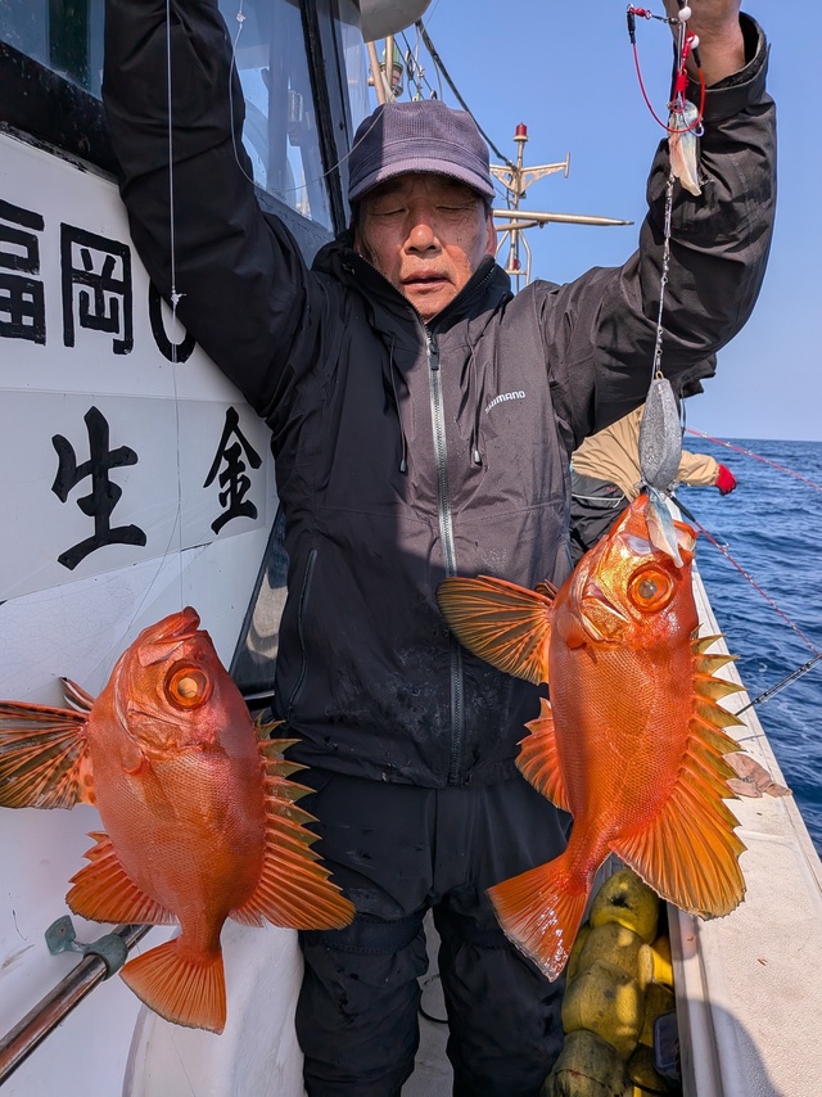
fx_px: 760
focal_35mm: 24
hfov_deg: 56.8
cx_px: 411
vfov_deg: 71.6
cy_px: 548
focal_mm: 4.53
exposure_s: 1/2381
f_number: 1.7
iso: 31
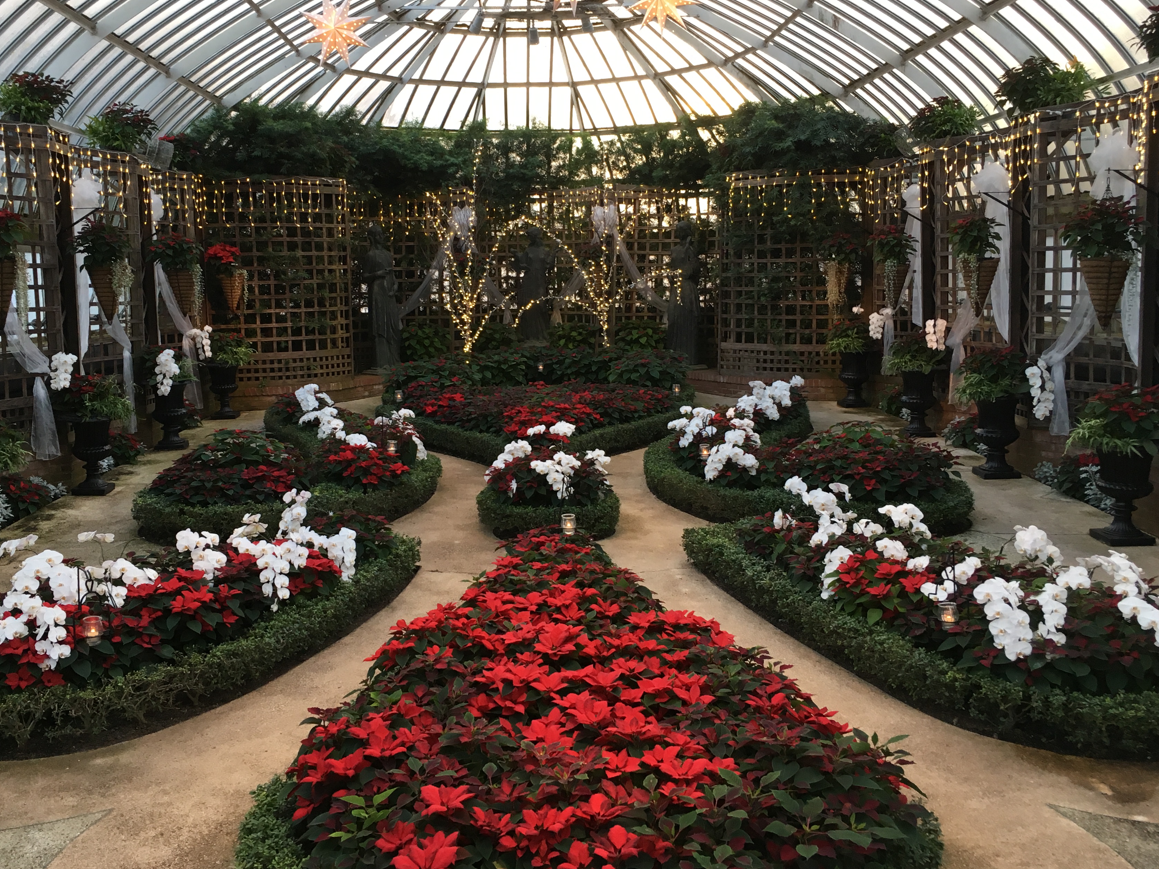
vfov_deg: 40.6
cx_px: 510
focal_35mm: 35
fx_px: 1172
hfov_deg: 52.5
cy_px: 380
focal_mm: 4.15
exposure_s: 1/30
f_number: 2.2
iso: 25
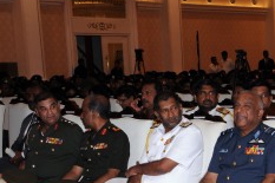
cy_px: 201
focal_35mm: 108
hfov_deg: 18.4
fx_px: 824
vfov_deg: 12.4
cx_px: 288
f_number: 6.3
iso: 400
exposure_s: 1/80
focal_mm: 28
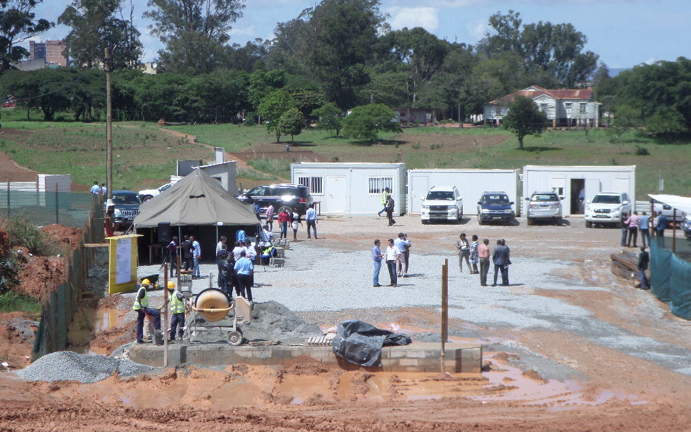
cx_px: 346
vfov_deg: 11.2
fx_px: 2204
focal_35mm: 117
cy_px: 237
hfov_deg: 17.8
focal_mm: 19.8
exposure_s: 1/350
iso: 80
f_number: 5.7
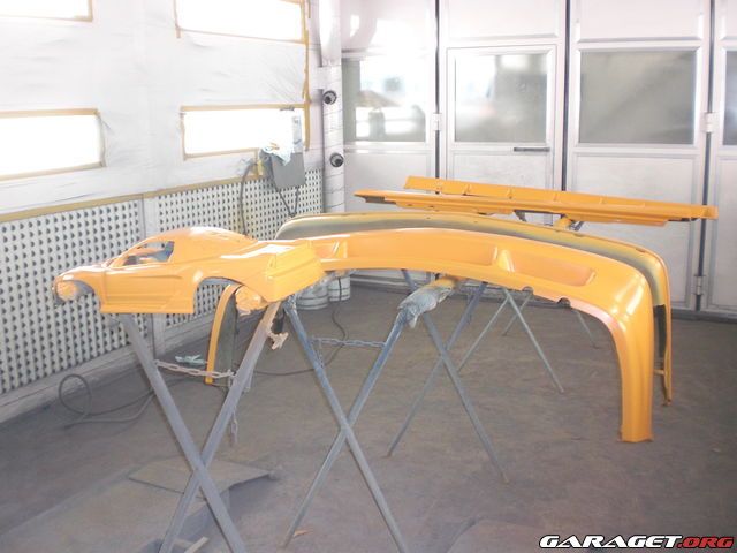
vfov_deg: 39.7
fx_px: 766
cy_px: 276
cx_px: 368
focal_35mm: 36
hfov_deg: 51.4
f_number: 3.1
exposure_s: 1/60
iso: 200
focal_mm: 6.3
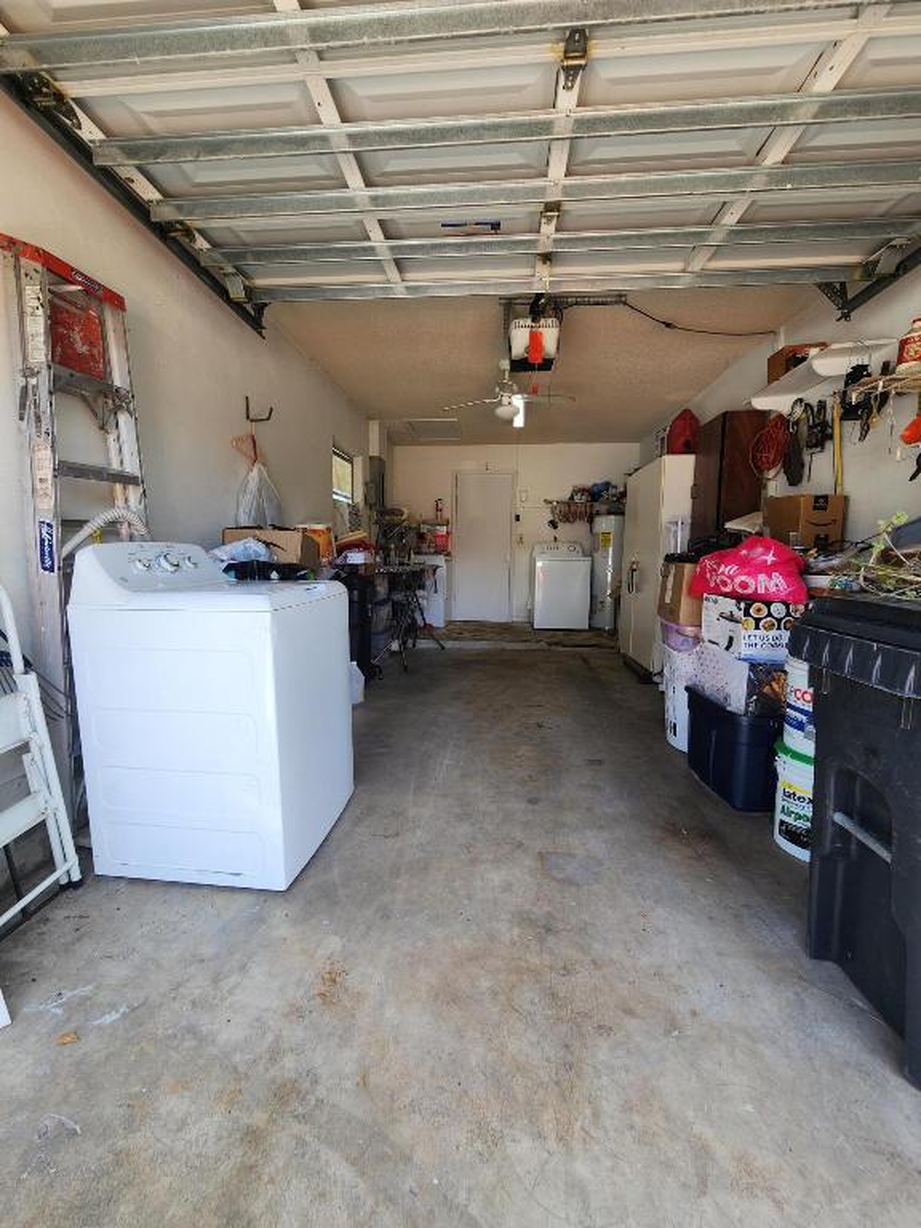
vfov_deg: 106.2
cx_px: 460
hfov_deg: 89.9
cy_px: 614
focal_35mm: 13
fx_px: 461
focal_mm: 2.2
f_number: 2.2
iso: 50
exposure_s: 1/137
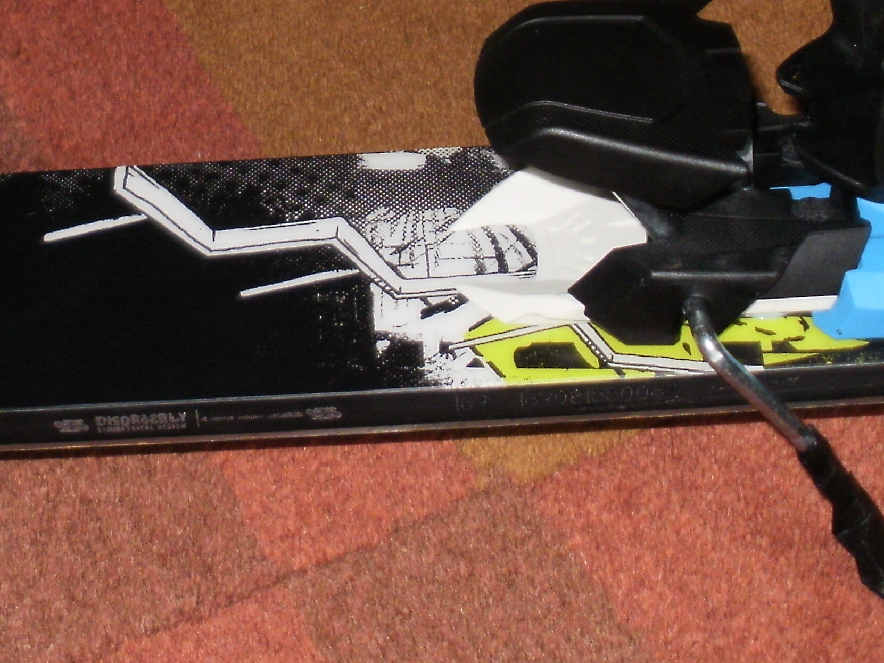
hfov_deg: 22.7
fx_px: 2196
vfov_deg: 17.1
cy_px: 172
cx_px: 343
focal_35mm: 86
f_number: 3.5
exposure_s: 1/30
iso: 125
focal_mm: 6.3
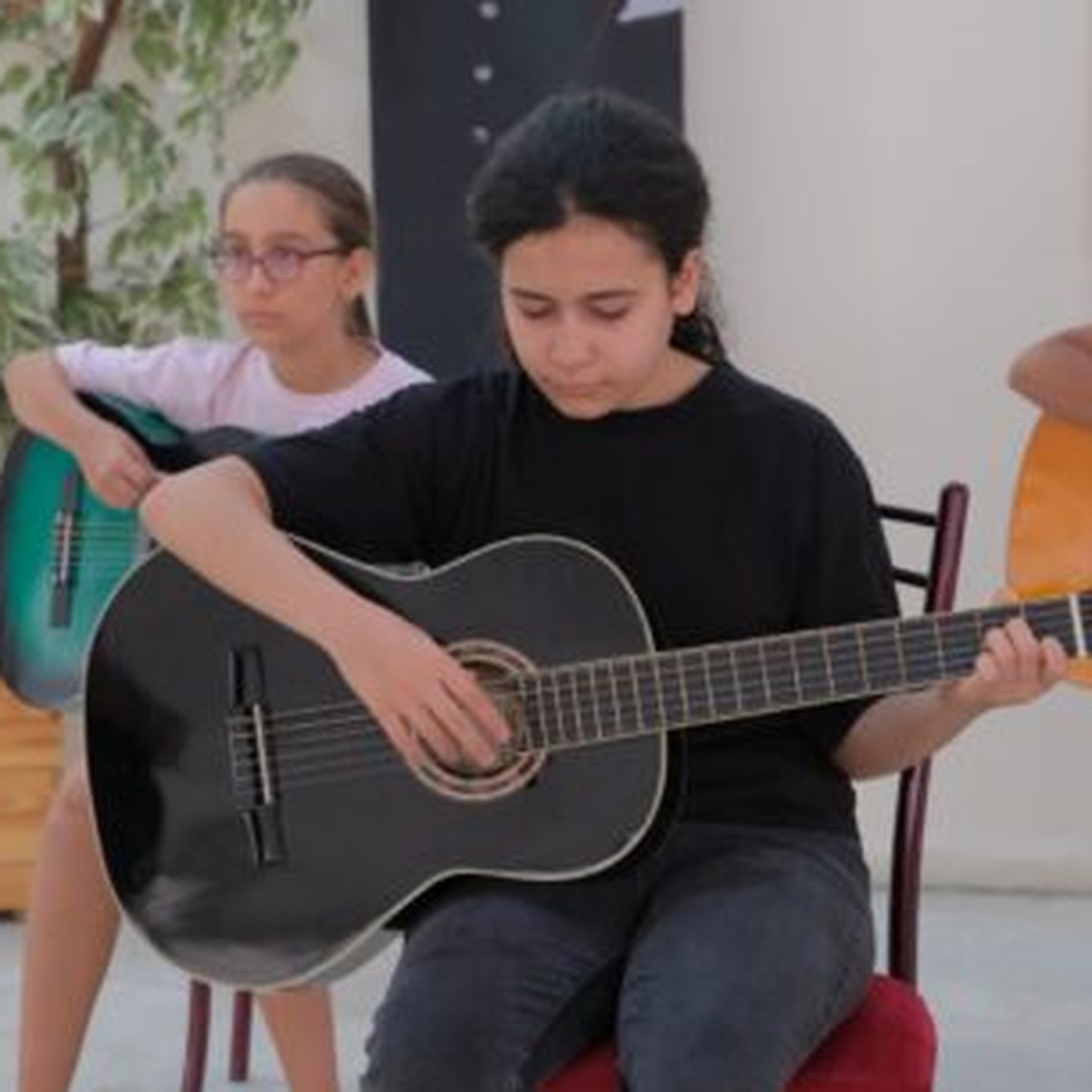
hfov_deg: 18.5
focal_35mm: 94
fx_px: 3355
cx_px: 465
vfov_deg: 18.5
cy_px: 489
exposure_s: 1/160
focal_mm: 44.1
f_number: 3.2
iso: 5000
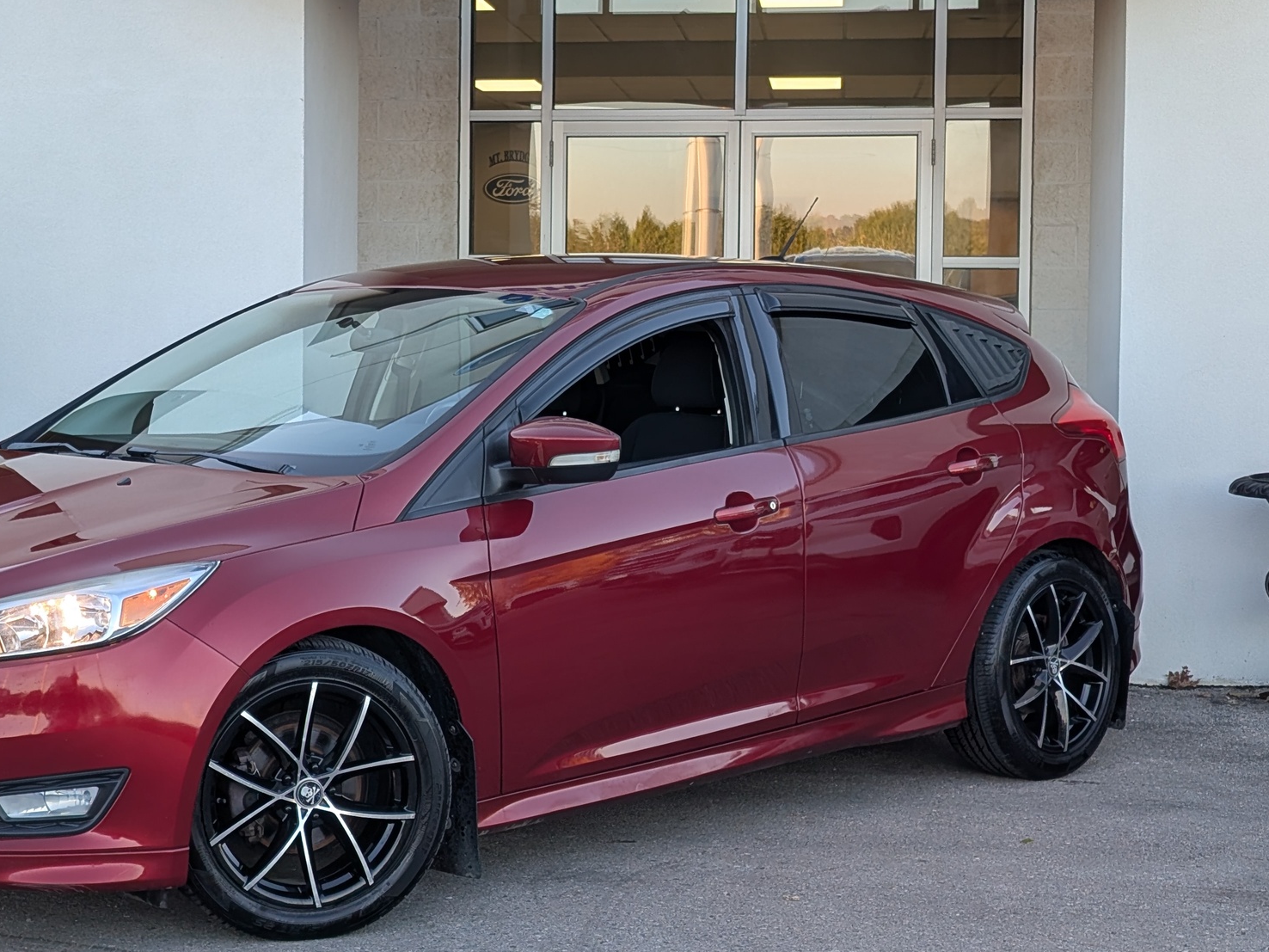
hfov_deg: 28.4
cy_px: 349
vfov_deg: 21.6
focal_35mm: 68
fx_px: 2493
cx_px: 428
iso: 20
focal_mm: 6.9
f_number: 1.68
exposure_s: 1/104
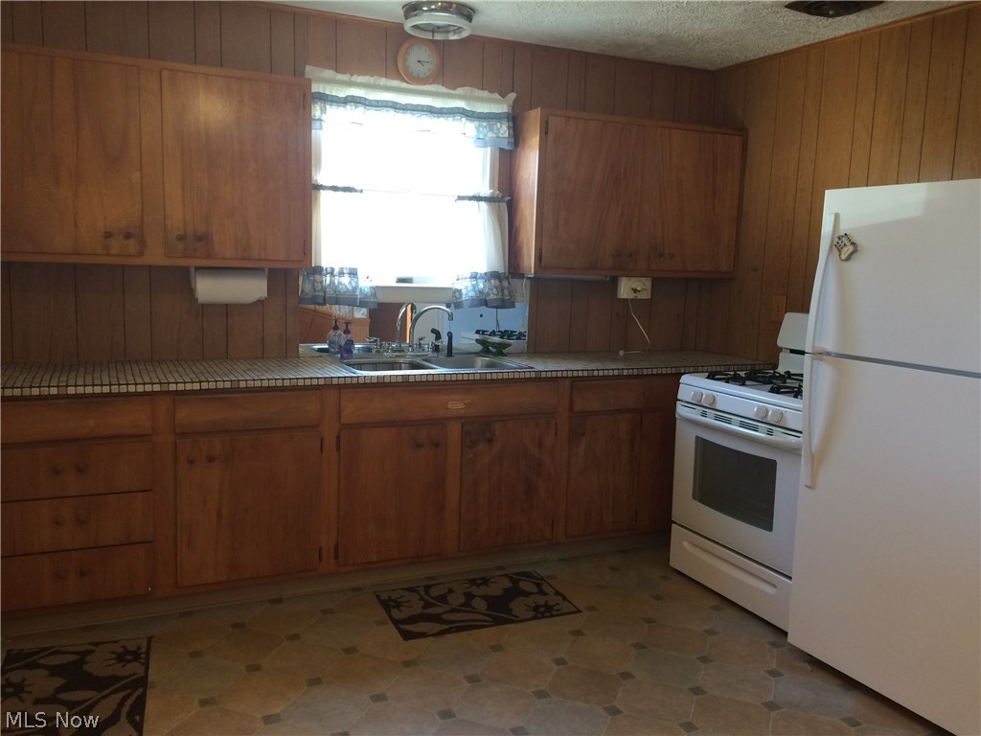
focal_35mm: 29
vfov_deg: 48.2
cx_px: 490
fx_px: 822
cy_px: 368
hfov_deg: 61.7
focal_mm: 4.15
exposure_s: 1/30
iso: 100
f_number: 2.2
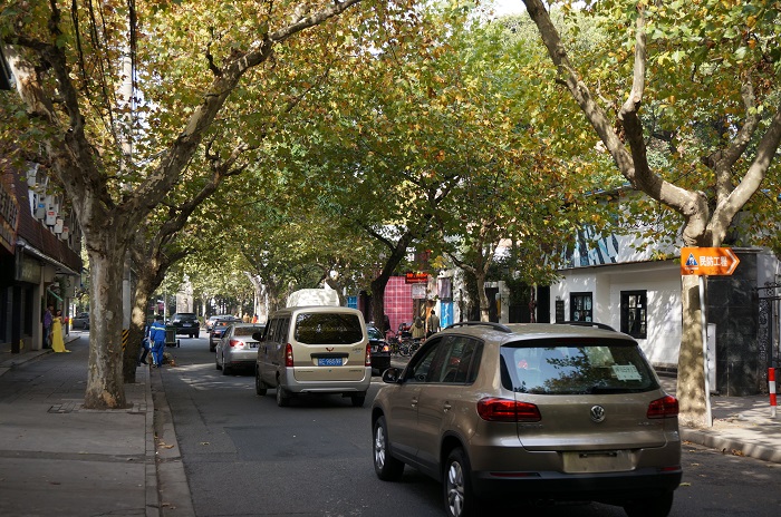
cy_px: 258
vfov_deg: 28.0
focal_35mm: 48
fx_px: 1039
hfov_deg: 41.2
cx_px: 390
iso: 200
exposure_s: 1/160
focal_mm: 32
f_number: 5
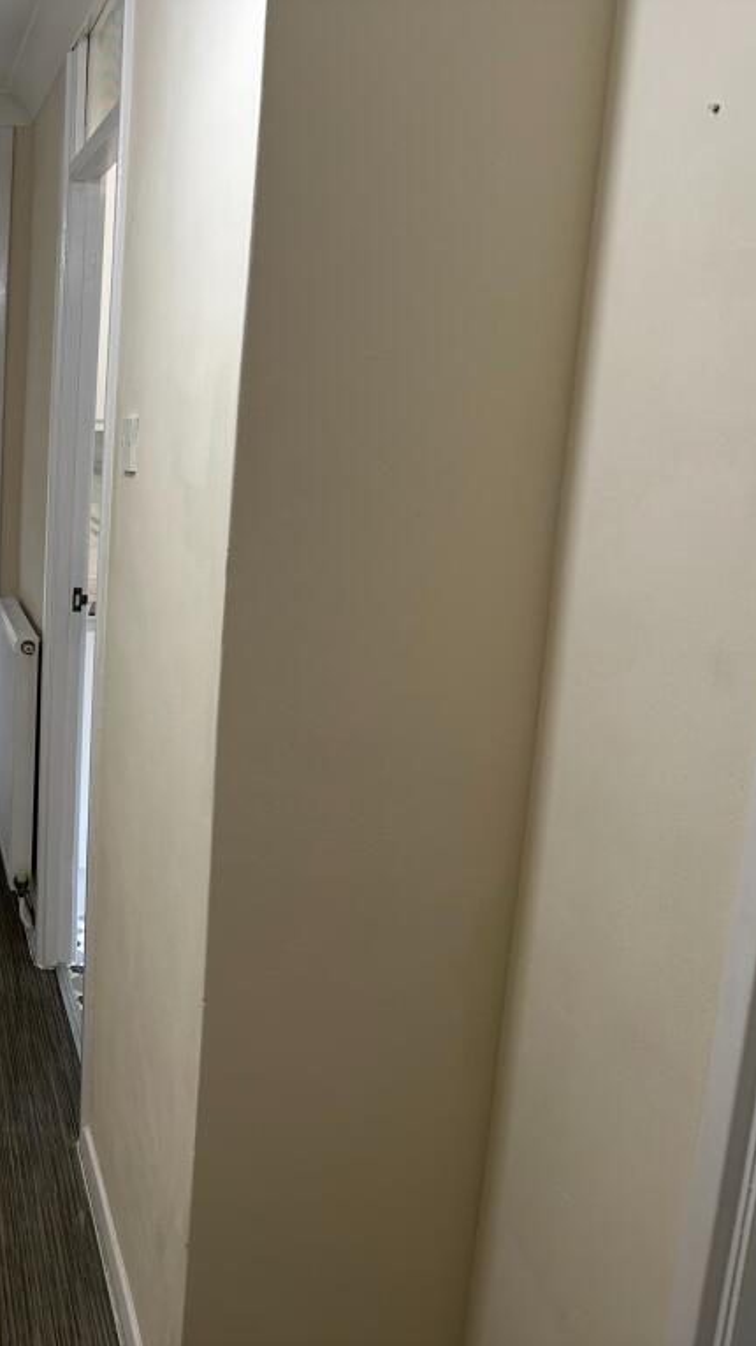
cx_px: -100
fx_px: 1248
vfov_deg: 56.6
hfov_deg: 29.9
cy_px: 672
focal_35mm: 35
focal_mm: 6.86
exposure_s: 1/100
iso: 100
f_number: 1.78
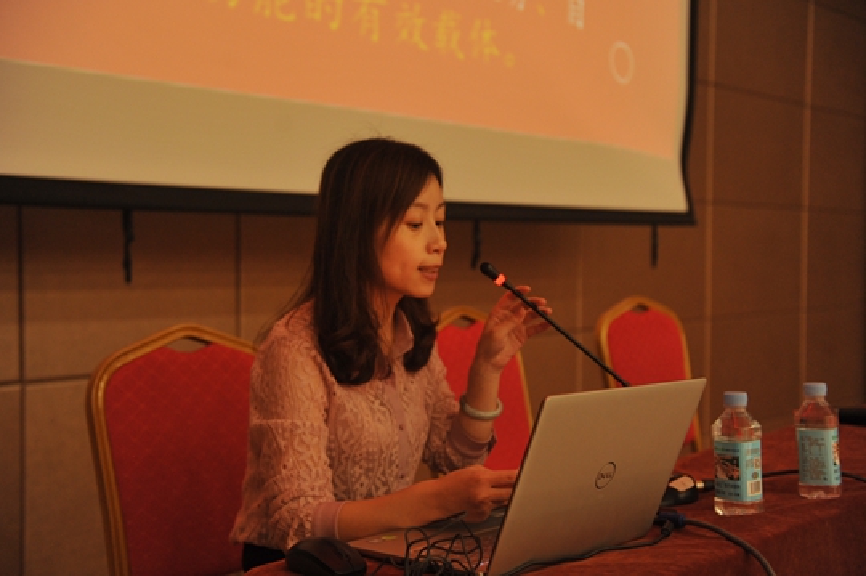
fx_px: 1081
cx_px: 433
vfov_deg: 29.8
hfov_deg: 43.6
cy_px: 288
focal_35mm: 45
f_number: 3.2
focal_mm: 45
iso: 1600
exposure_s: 1/100
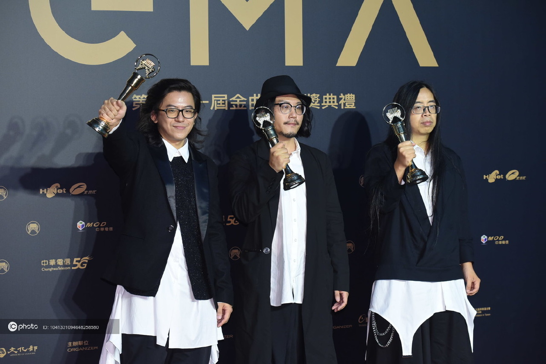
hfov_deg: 20.4
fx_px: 1517
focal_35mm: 100
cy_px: 182
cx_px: 273
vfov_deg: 13.7
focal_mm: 100
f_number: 4.8
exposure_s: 1/180
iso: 2500
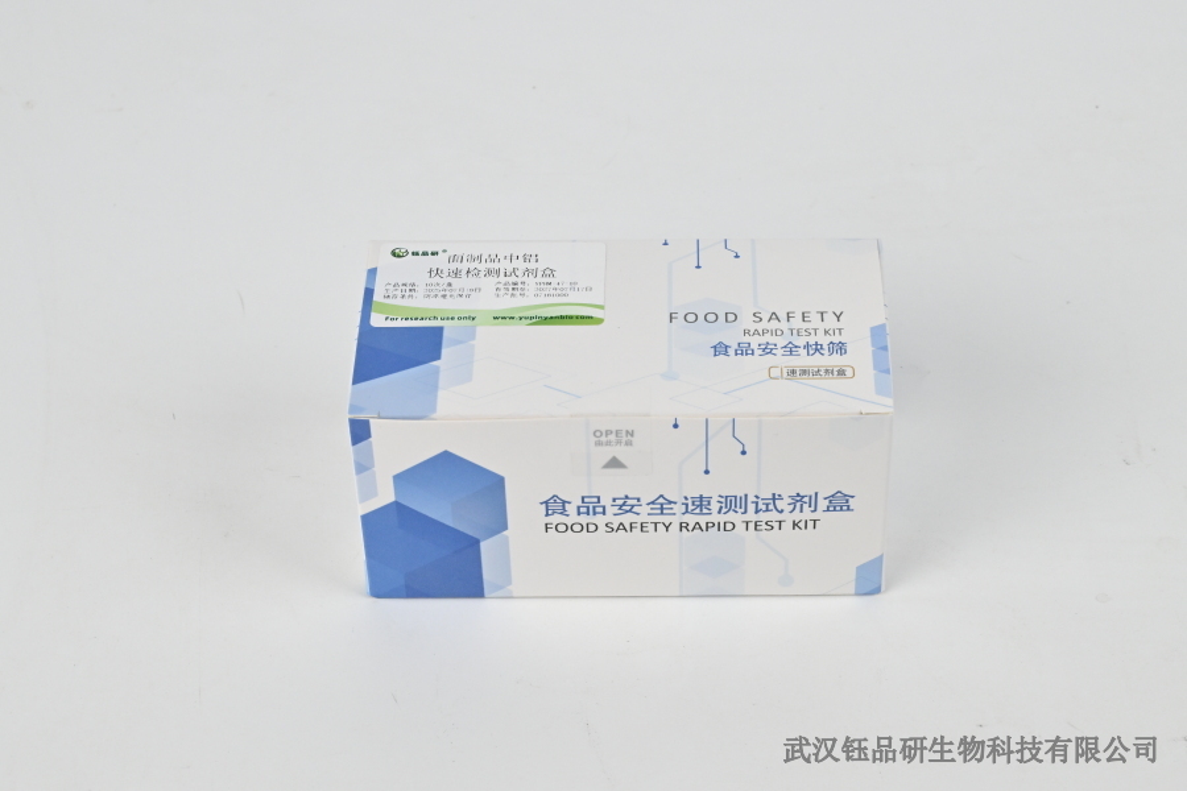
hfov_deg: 27.0
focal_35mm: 75
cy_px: 396
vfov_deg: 18.2
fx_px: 2473
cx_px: 594
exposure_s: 1/160
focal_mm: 50
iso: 800
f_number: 11
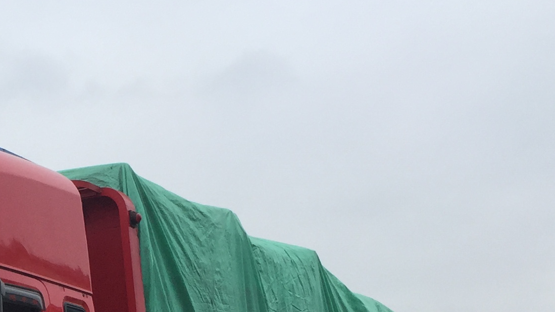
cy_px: 498
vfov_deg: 12.4
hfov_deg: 21.8
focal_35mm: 92
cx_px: -70
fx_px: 1354
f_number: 2.2
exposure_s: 1/746
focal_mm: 4.15
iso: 32
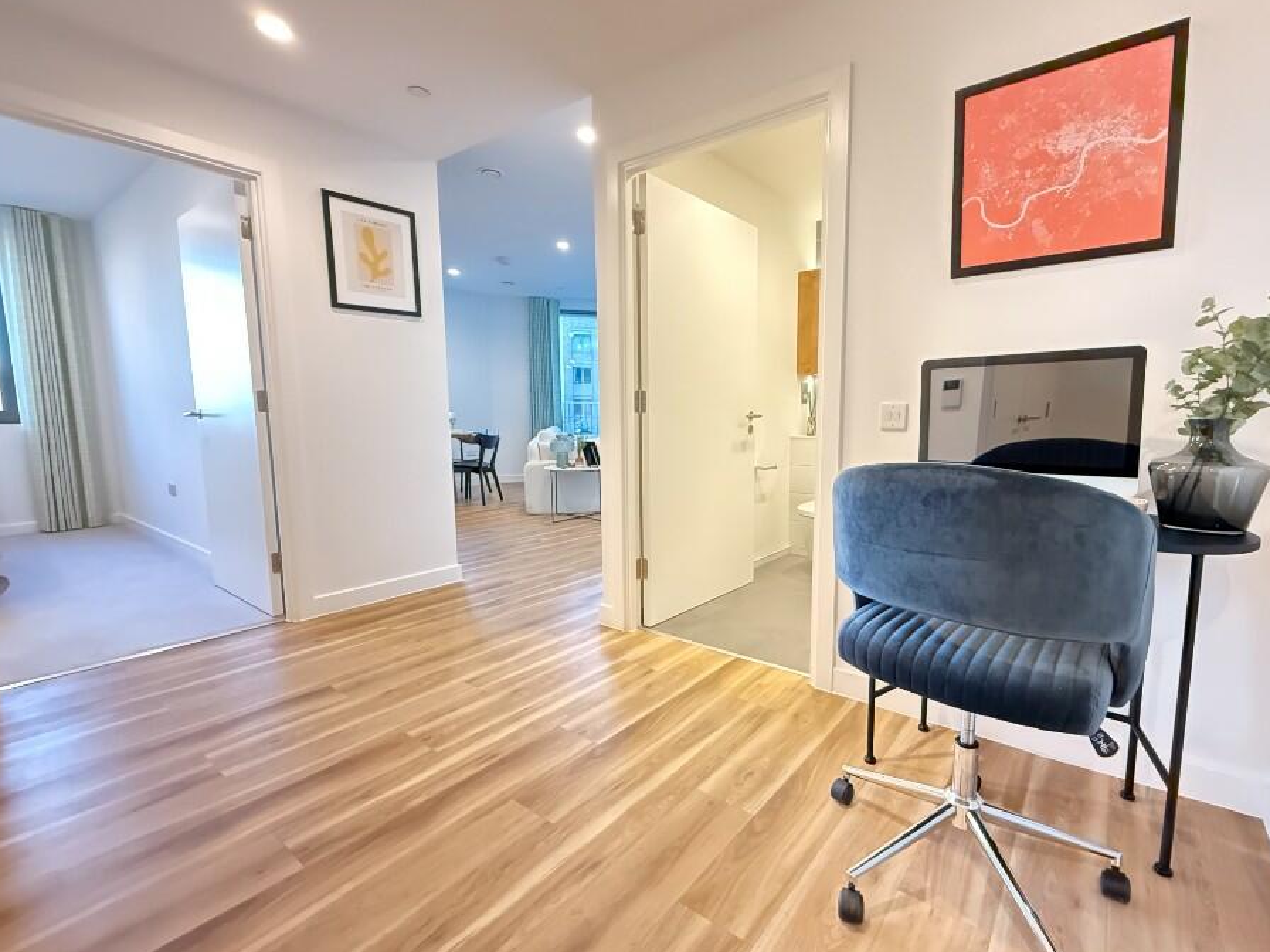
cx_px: 714
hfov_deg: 94.0
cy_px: 483
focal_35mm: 16
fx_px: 587
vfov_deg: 78.1
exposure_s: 1/50
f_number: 2.2
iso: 1250
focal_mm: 2.22
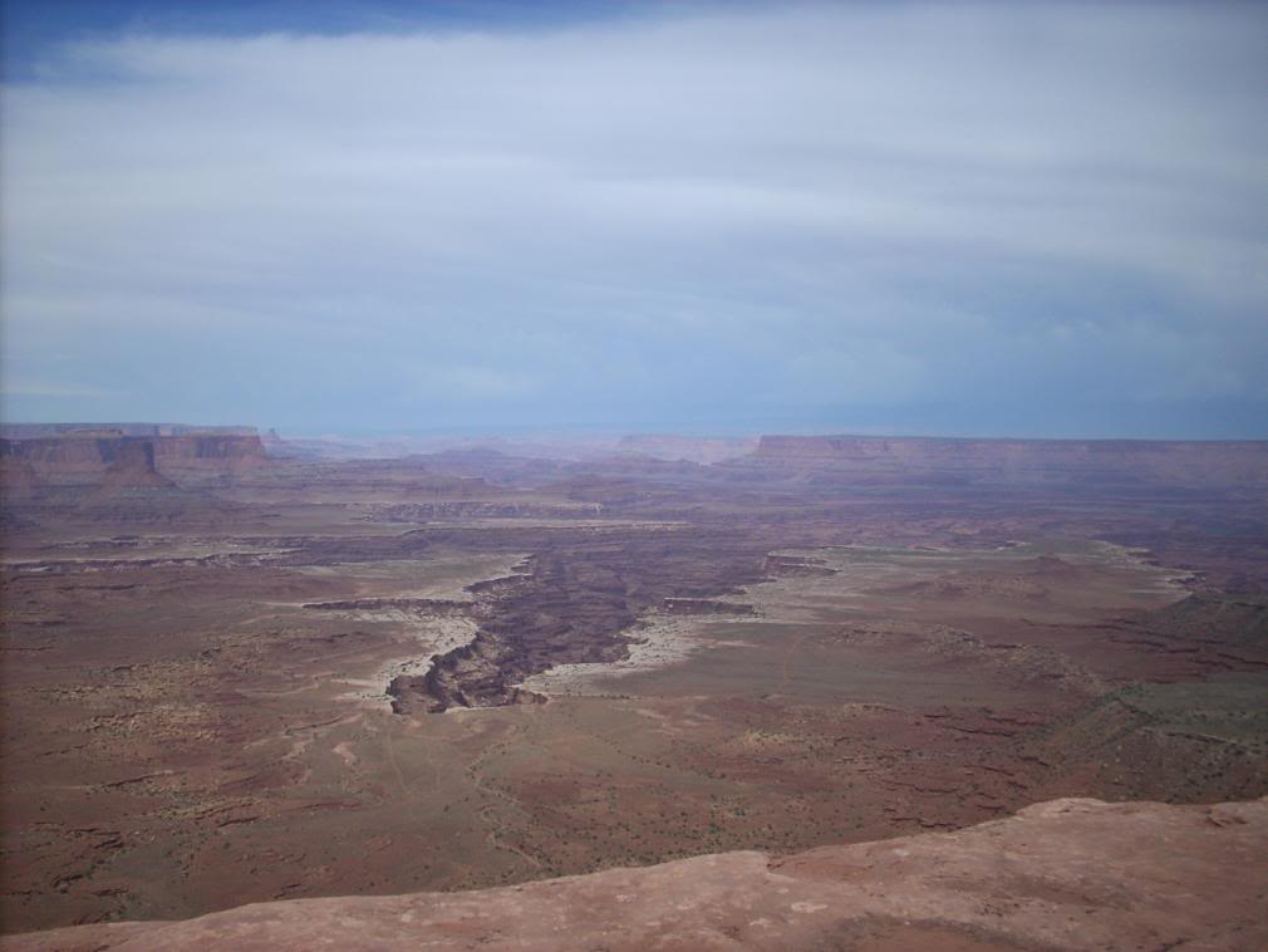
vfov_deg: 38.7
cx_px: 634
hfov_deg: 50.1
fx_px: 1356
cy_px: 476
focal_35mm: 37
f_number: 5.6
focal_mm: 6.2
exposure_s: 1/458
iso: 64
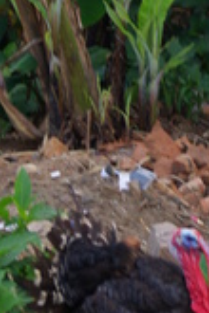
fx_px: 2085
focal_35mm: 239
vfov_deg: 8.5
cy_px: -4
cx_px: 112
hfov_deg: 5.7
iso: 200
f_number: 5.6
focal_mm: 55
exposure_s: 1/60
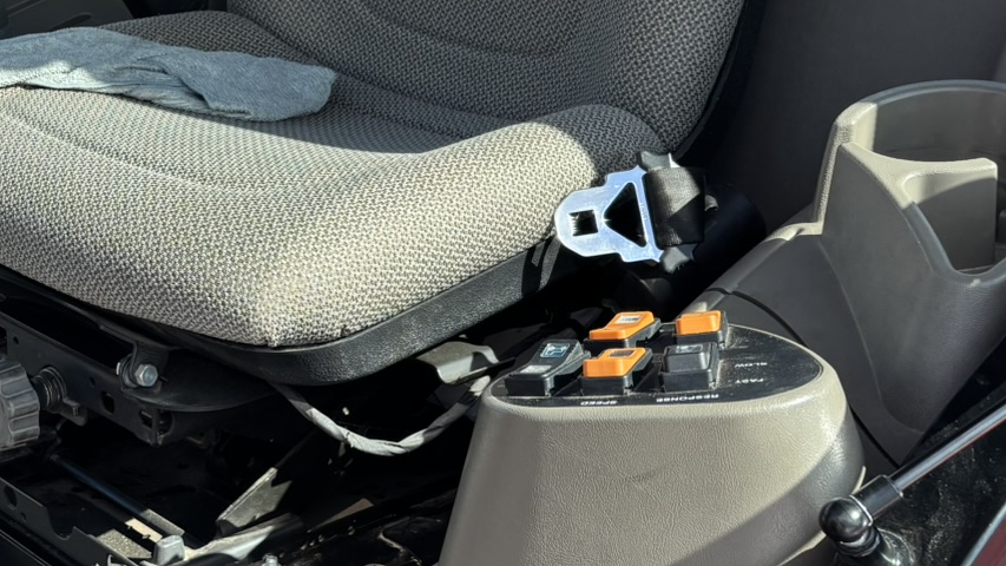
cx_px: -9
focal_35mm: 68
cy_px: 202
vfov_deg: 17.7
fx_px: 1814
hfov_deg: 28.9
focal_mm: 5.96
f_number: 1.6
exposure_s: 1/1007
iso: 50
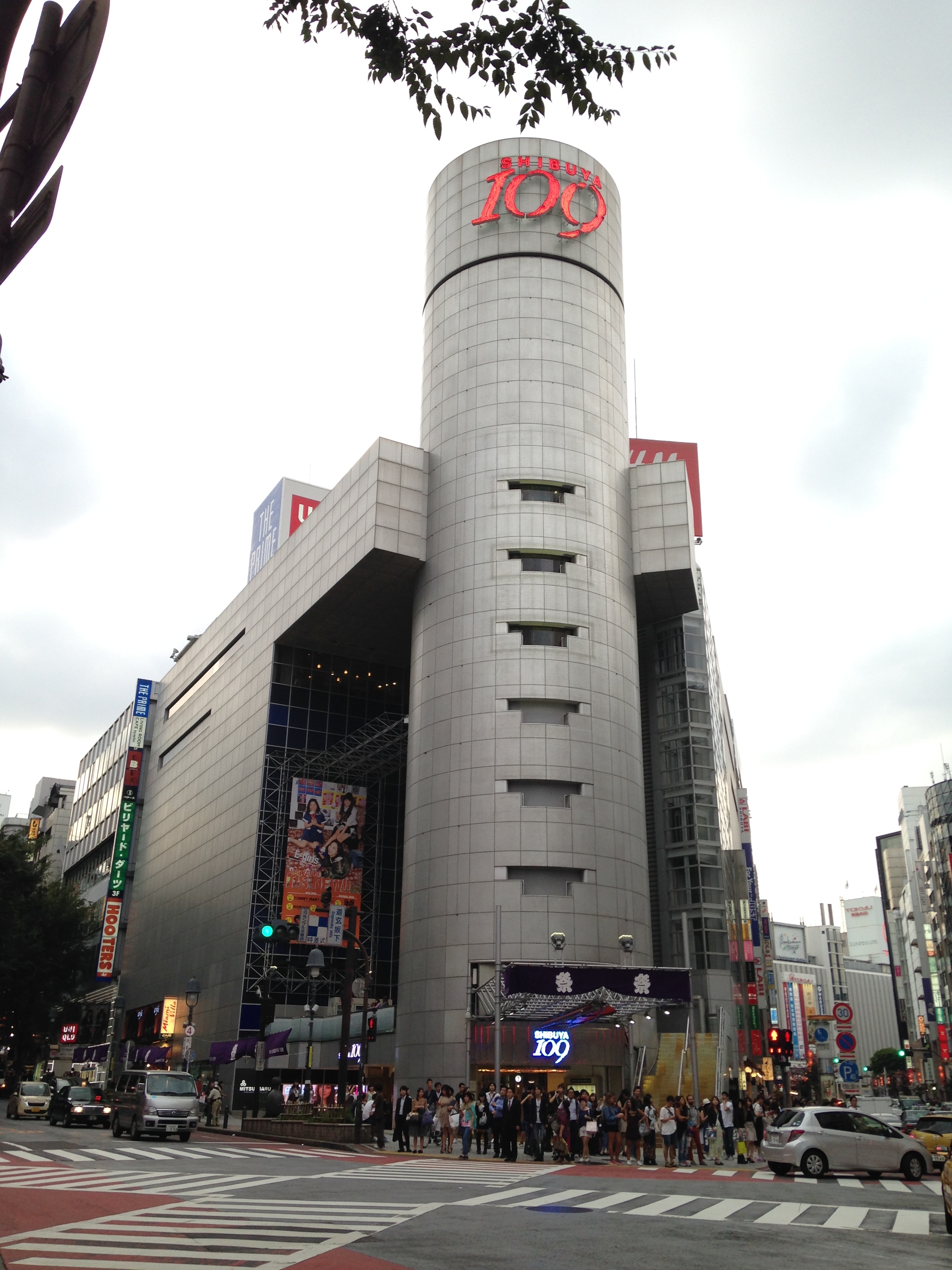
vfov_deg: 55.4
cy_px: 635
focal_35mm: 33
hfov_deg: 42.9
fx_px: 1210
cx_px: 476
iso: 50
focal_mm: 4.12
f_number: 2.4
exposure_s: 1/120
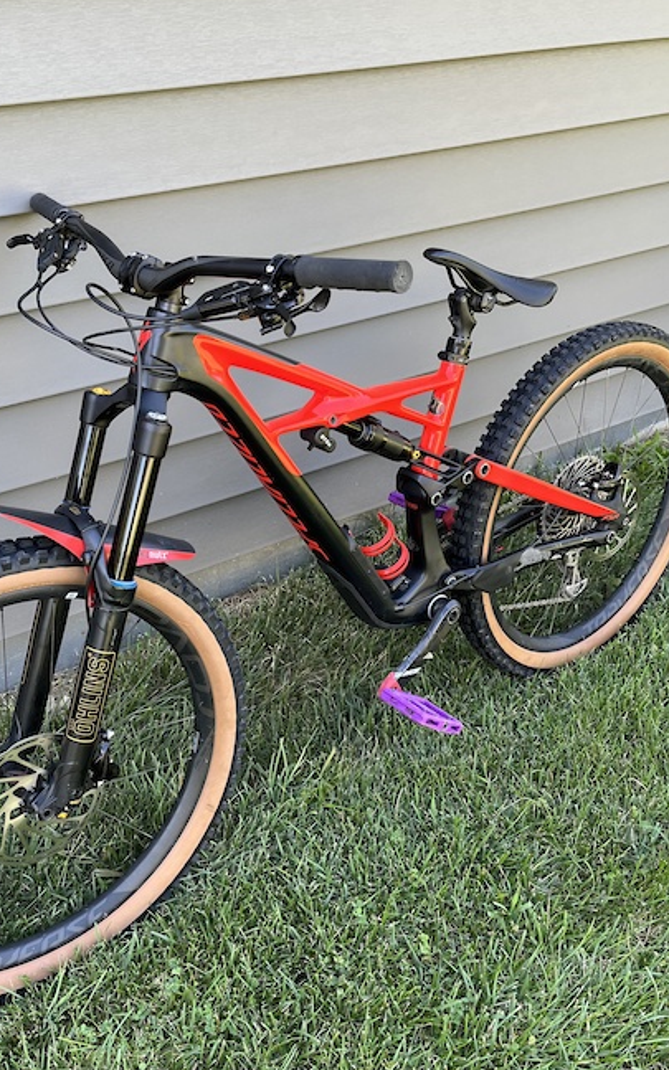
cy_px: 527
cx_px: 233
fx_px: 992
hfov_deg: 36.9
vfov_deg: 56.7
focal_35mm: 34
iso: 64
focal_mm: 5.1
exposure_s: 1/122
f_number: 1.6
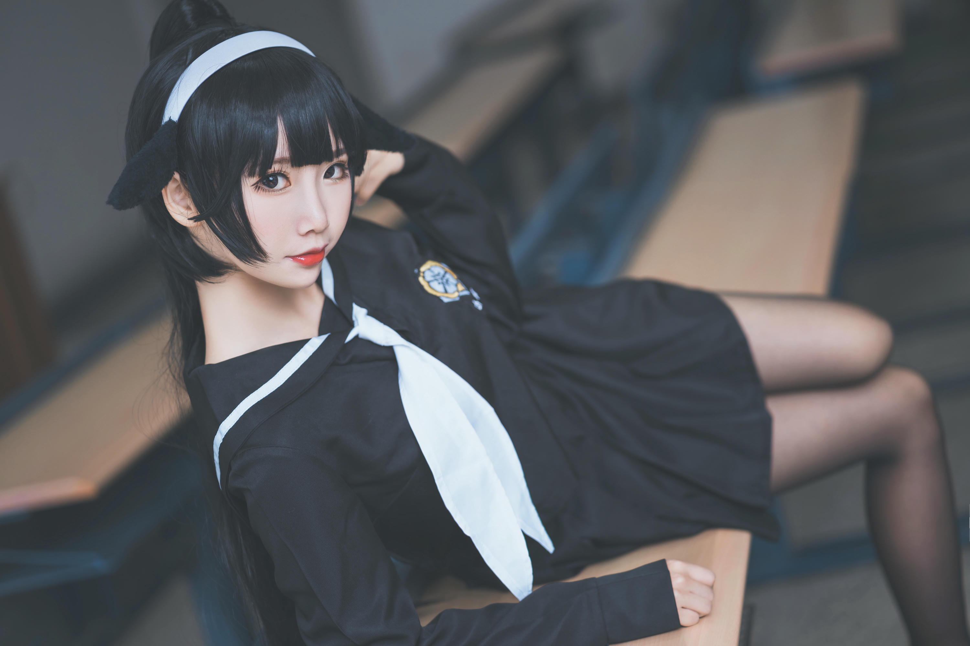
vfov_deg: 16.1
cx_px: 485
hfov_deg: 23.9
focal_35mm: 85
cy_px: 323
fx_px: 2290
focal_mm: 85
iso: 100
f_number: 2.2
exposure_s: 1/50
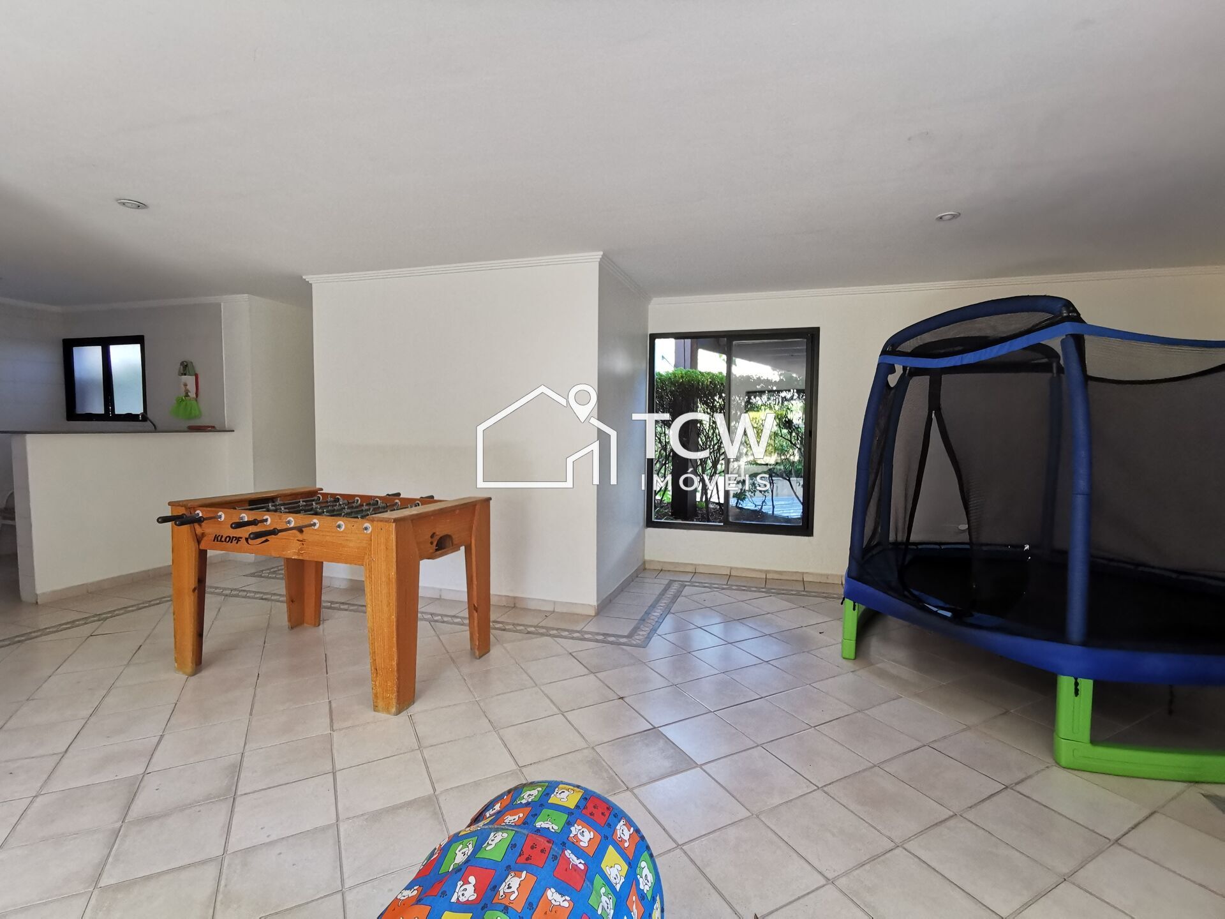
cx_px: 612
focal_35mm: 16
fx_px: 566
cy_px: 460
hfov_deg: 94.5
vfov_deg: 78.1
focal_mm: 2.35
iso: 320
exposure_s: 1/33.3
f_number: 2.2
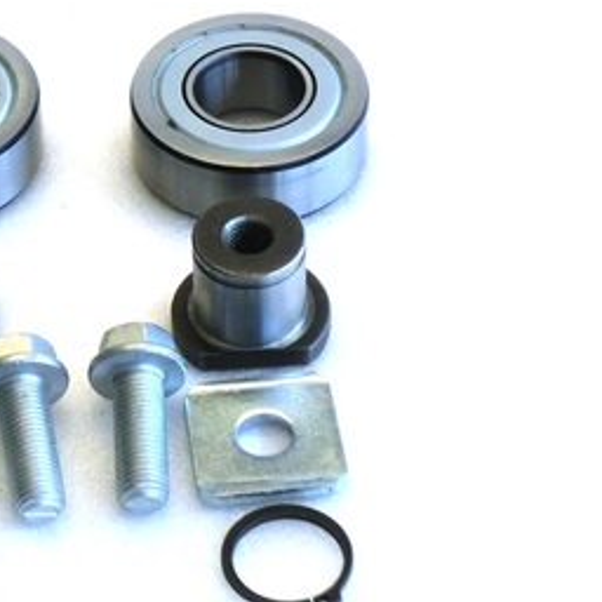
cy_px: 333
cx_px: 89
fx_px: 2282
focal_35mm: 116
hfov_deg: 14.9
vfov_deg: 15.0
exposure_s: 1/80
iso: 250
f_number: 4.7
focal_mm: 13.02
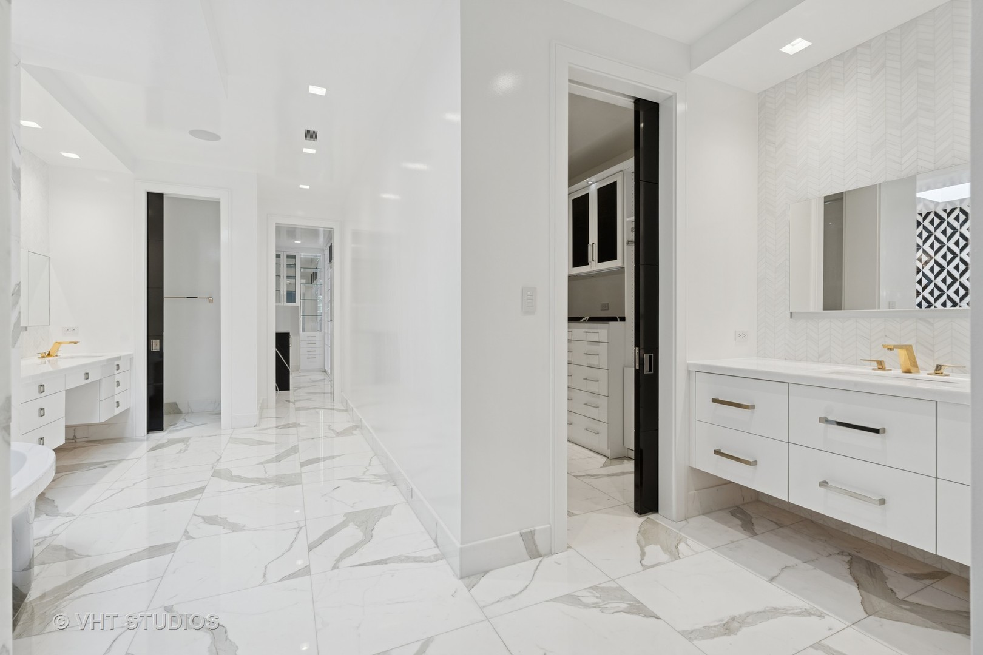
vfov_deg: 73.7
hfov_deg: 96.7
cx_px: 492
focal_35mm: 16
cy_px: 328
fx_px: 437
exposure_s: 1/125
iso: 320
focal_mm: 16
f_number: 8
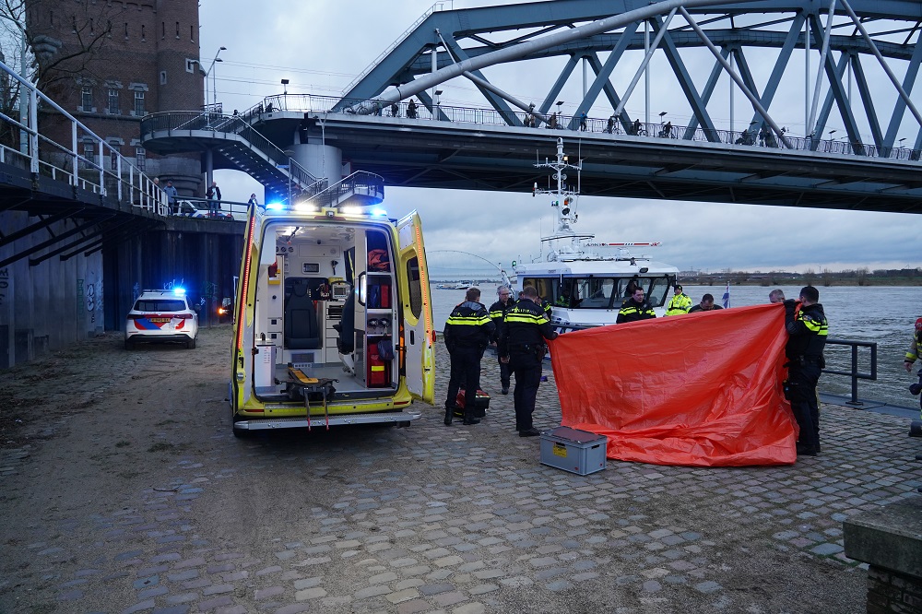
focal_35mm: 24
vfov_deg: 53.1
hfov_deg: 73.8
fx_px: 614
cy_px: 307
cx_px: 461
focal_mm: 24
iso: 1600
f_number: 4
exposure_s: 1/160
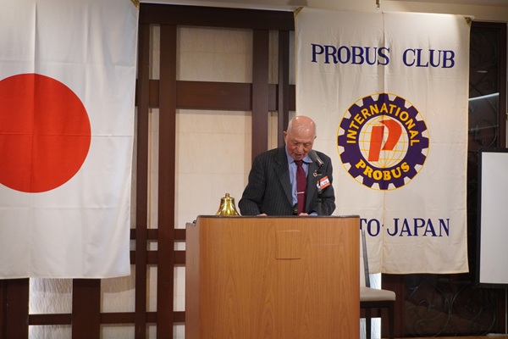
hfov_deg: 31.2
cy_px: 170
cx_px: 254
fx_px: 910
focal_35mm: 64
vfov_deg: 21.1
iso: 3200
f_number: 5.6
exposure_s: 1/160
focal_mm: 43
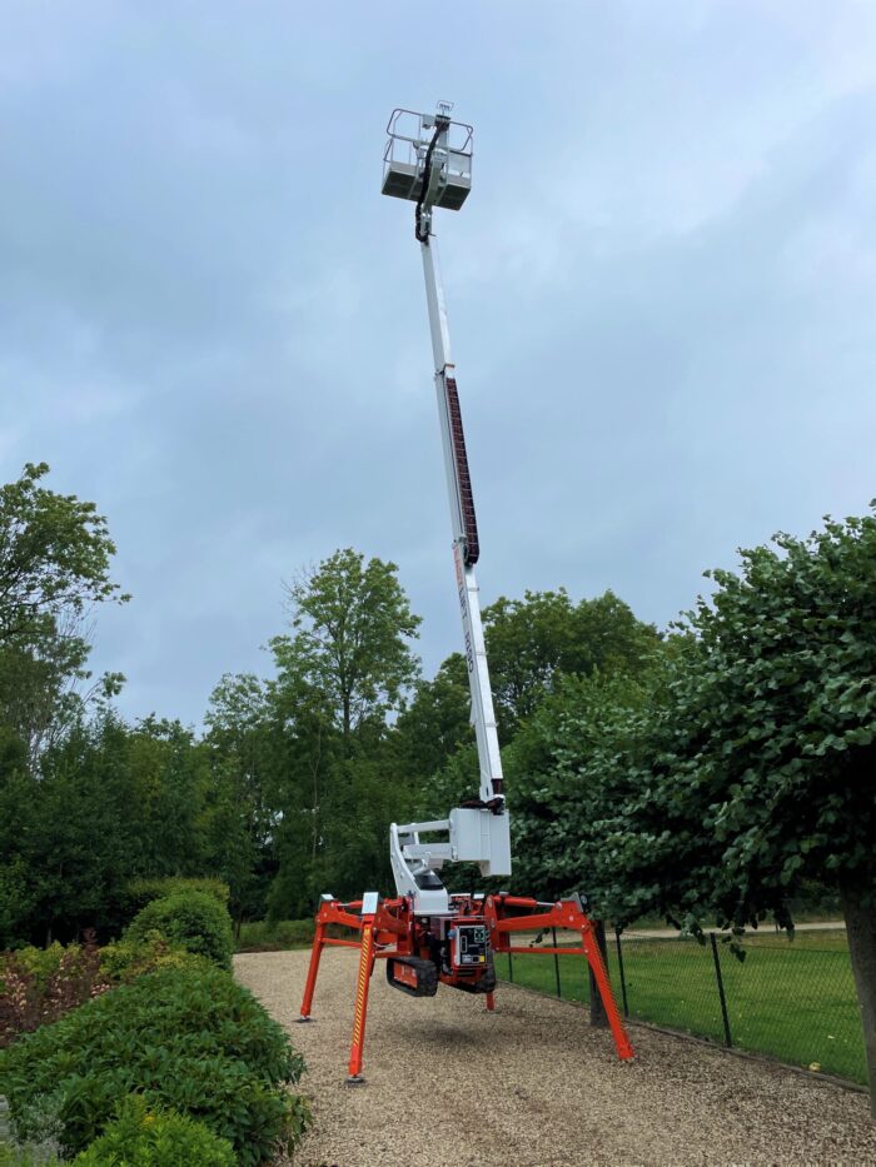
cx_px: 438
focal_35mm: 26
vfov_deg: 67.3
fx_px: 877
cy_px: 584
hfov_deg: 53.1
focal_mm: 4.2
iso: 32
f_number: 1.6
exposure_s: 1/1770
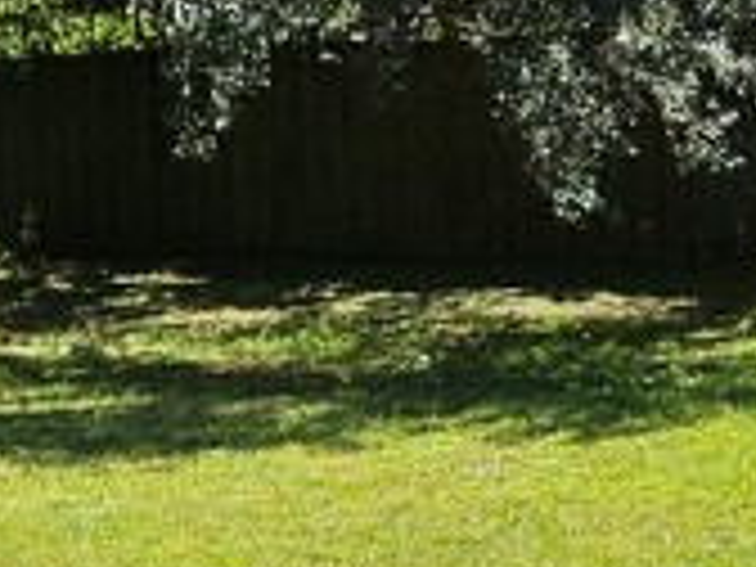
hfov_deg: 13.5
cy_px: 486
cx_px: -270
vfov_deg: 10.5
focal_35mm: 140
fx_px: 3058
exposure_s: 1/1139
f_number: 1.8
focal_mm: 5.4
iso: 25
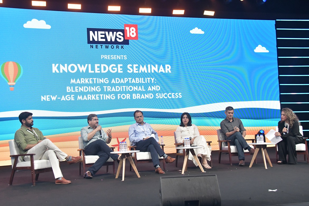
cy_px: 103
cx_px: 154
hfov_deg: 41.1
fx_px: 412
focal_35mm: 48
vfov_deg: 28.1
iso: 4000
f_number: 7.1
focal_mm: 32
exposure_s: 1/160
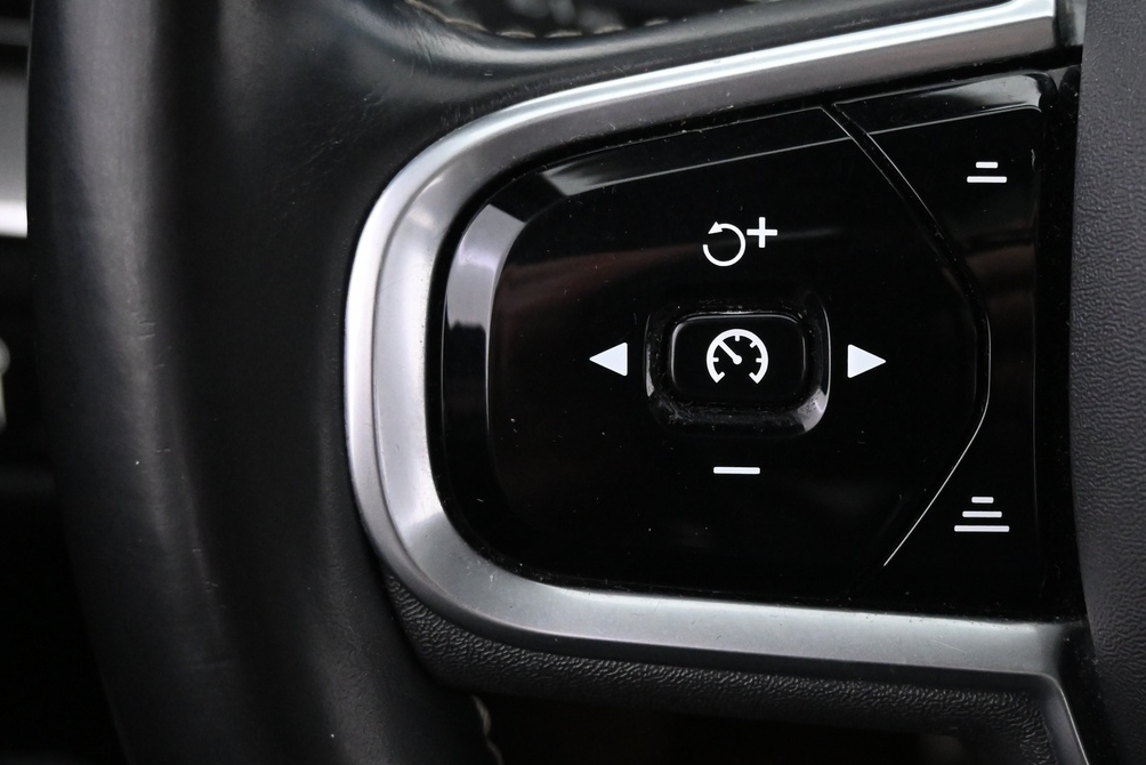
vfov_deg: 26.6
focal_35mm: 51
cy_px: 361
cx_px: 736
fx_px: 1618
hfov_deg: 38.7
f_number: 4
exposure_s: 1/30
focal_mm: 21
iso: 3200
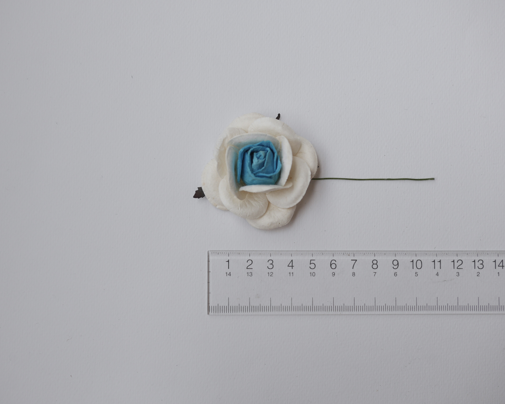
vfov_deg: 35.7
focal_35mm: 42
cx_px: 234
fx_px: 628
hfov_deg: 43.8
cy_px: 202
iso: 200
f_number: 3.2
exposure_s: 1/320
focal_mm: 20
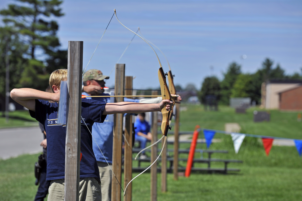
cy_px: 100
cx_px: 151
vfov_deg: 8.8
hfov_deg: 13.3
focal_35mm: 155
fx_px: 1299
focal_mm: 155
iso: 200
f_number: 6.3
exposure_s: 1/2000
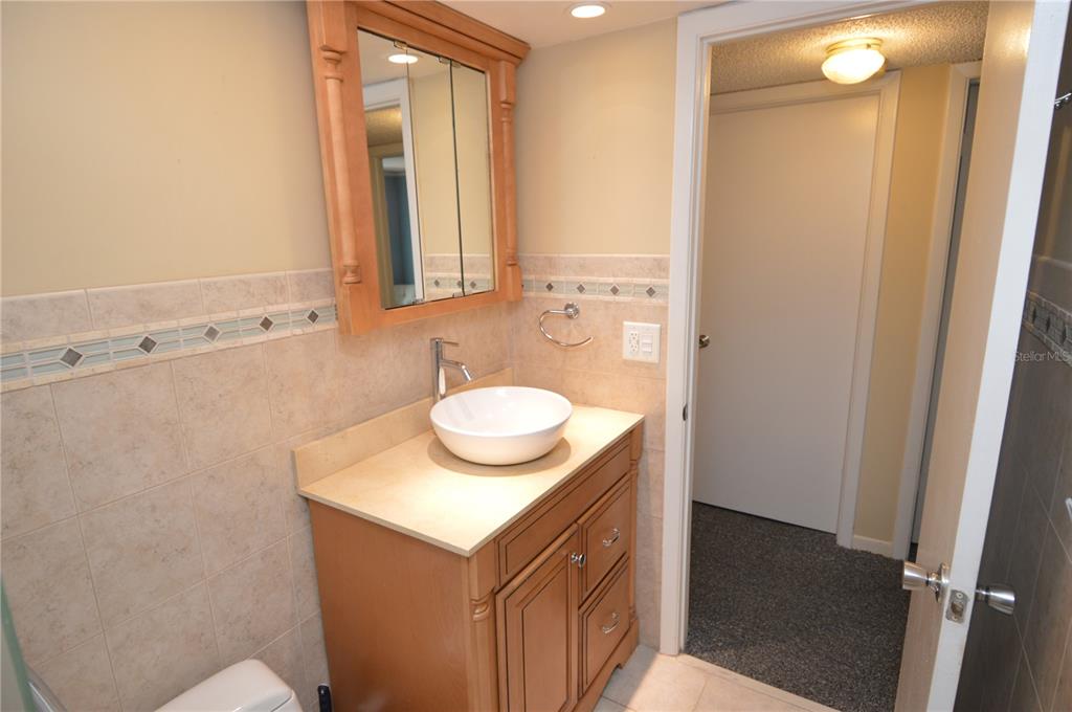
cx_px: 536
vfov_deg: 67.2
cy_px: 356
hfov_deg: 90.1
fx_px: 535
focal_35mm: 18
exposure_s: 1/60
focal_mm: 12
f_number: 4
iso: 400
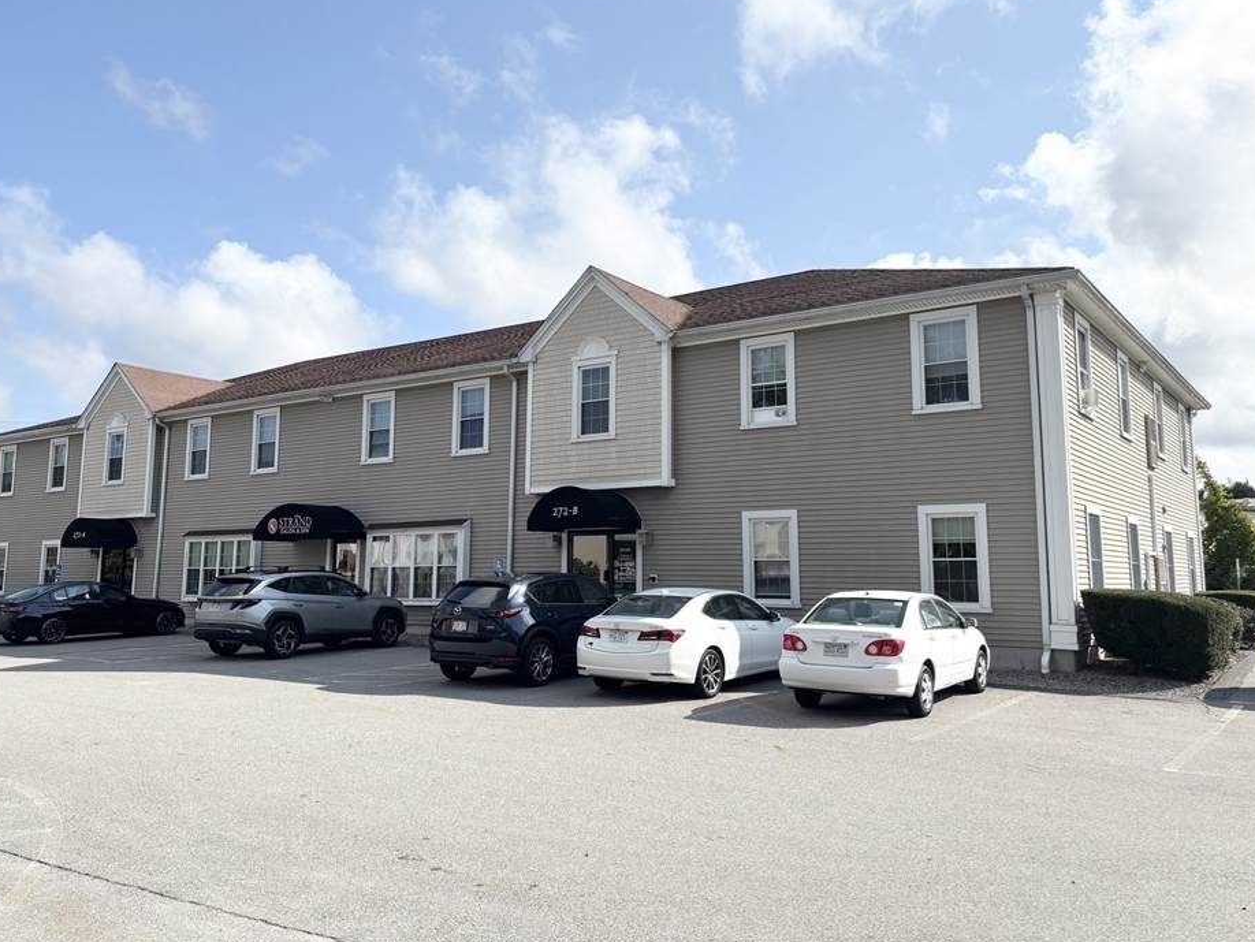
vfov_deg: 48.2
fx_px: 1052
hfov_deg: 61.6
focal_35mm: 29
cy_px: 422
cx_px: 615
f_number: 1.6
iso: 50
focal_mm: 5.96
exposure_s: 1/4082
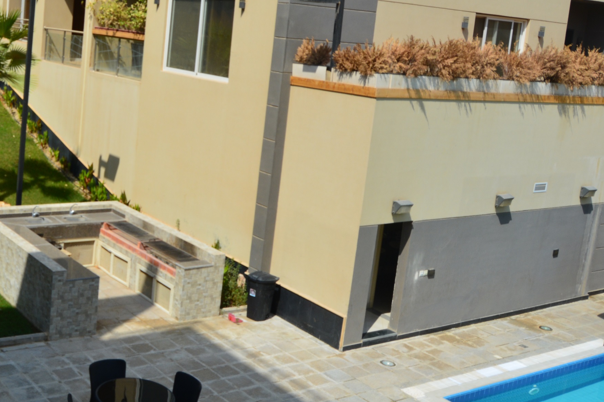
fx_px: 772
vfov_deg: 29.1
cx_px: 104
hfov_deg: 40.6
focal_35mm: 46
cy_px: 143
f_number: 10
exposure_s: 1/320
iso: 200
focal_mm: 18
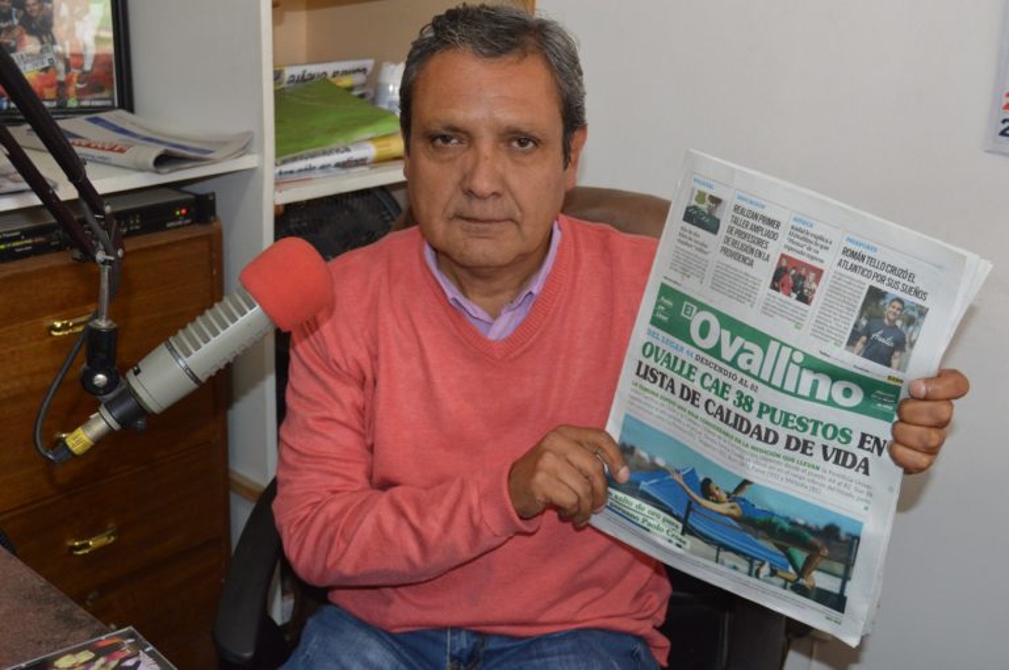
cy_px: 335
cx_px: 504
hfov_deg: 43.7
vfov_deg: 29.8
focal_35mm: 45
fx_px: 1260
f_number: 4.5
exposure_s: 1/60
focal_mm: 30
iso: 1250
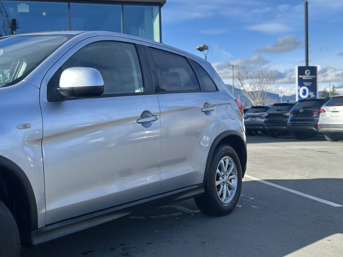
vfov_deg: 30.3
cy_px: 128
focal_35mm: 48
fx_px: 476
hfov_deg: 39.7
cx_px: 172
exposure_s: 1/2976
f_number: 1.78
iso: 100
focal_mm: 6.86
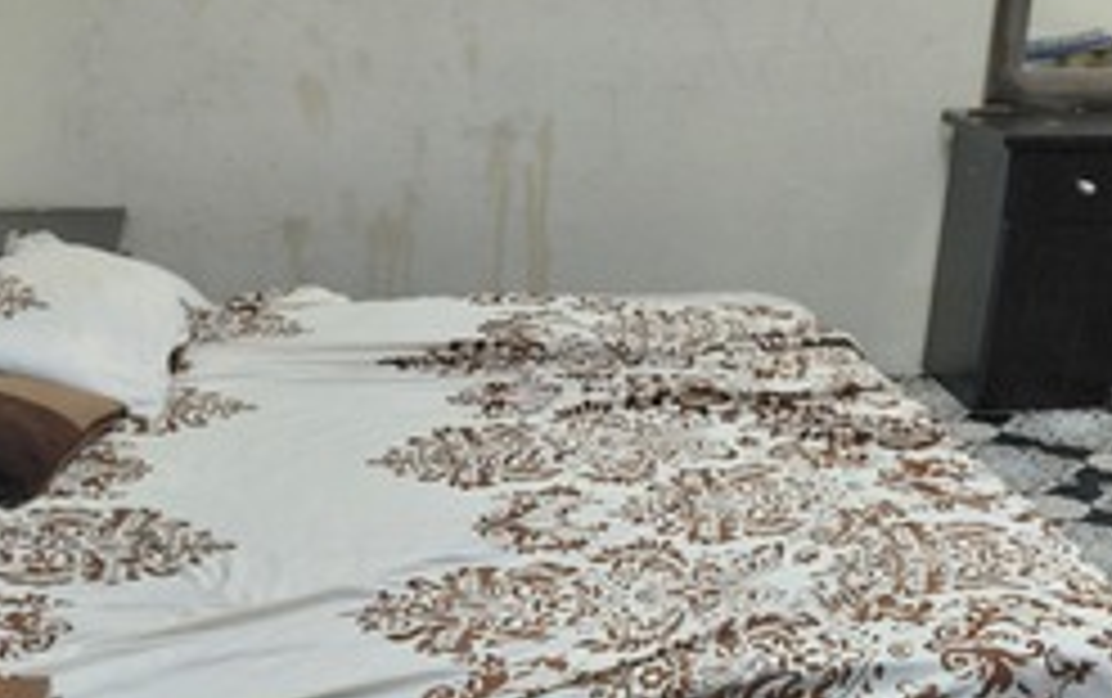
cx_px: 484
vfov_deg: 26.2
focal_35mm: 49
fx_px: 1487
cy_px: 502
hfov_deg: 40.9
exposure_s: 1/60
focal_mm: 4.69
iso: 200
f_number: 1.8
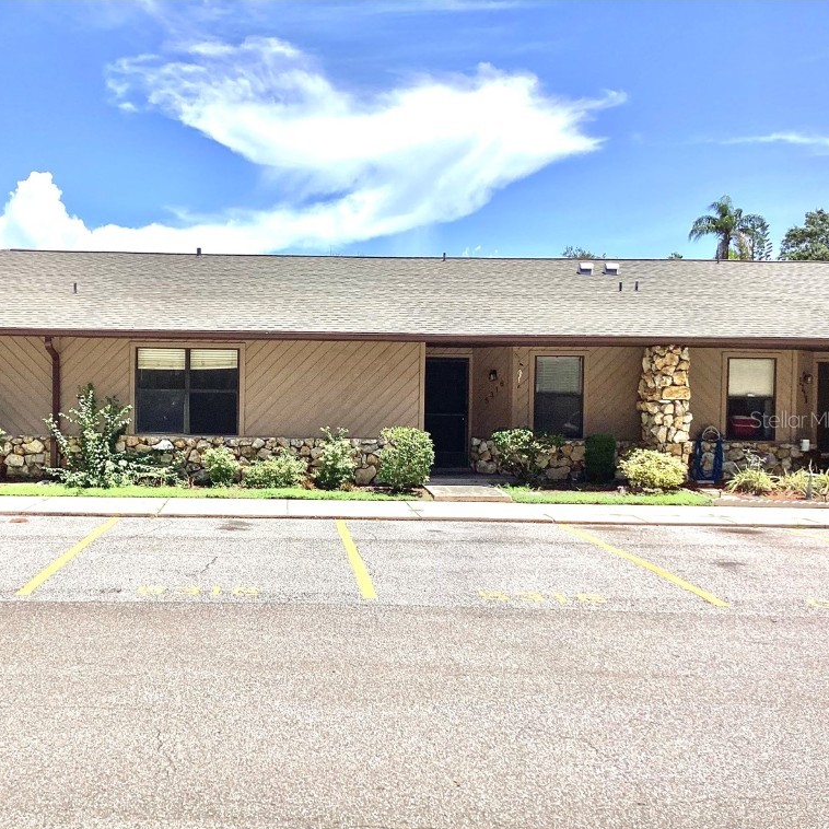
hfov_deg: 44.4
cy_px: 419
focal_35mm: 37
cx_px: 293
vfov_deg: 44.9
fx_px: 1002
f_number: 2.4
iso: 25
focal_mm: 3.3
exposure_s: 1/1852
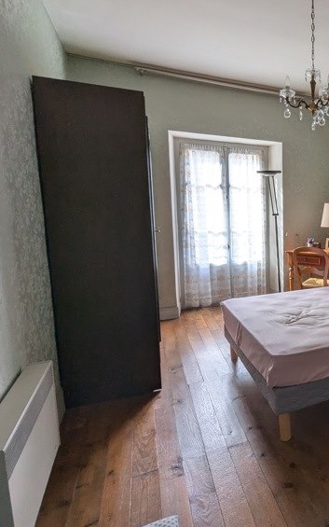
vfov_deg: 74.8
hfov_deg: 41.3
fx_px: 344
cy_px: 254
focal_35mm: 24
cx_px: 358
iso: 73
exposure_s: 1/100
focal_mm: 2.35
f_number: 2.2
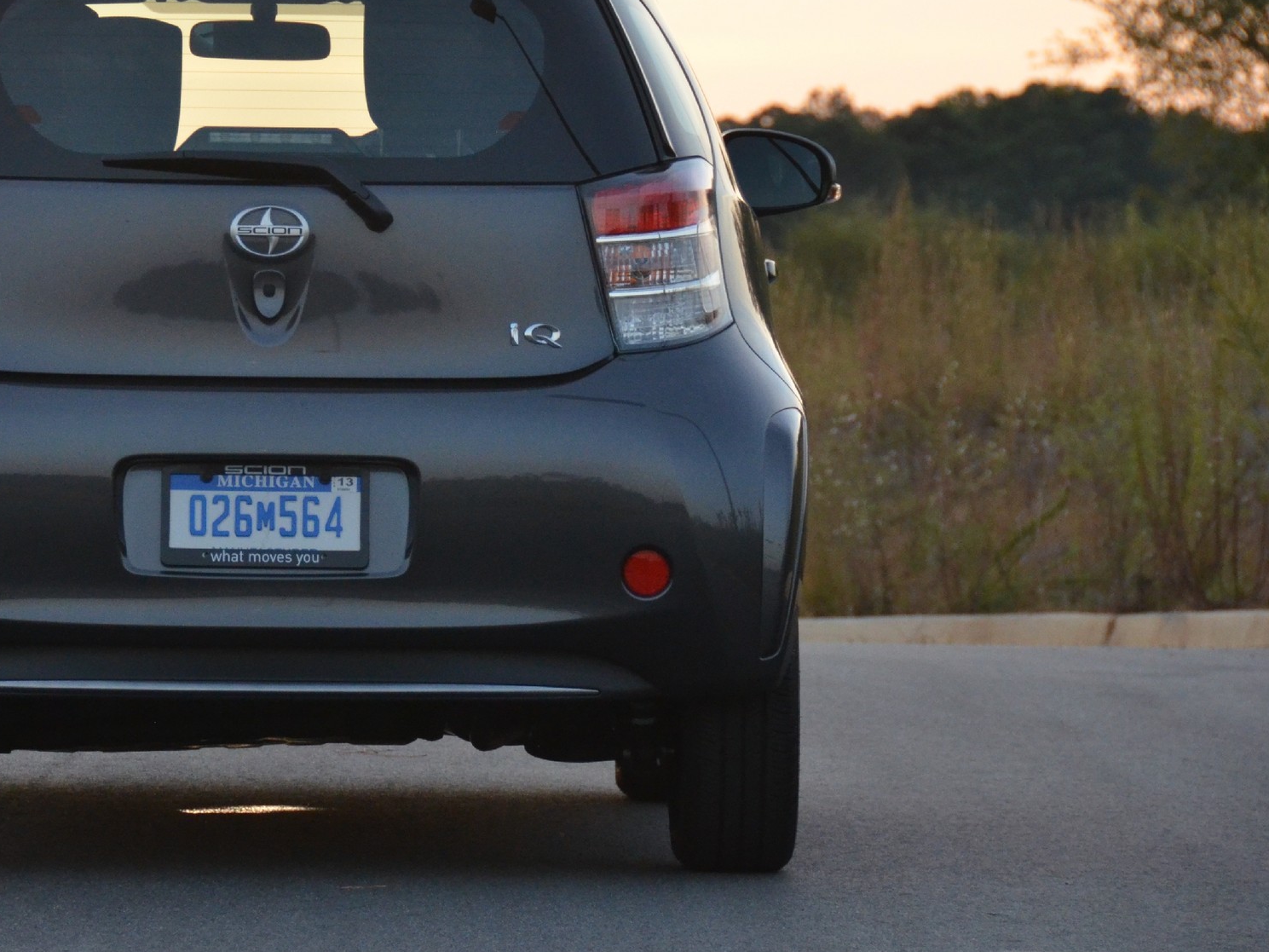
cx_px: 262
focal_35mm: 254
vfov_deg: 5.9
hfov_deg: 7.8
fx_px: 9305
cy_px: 302
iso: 1600
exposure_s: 1/400
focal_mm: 105
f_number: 5.3
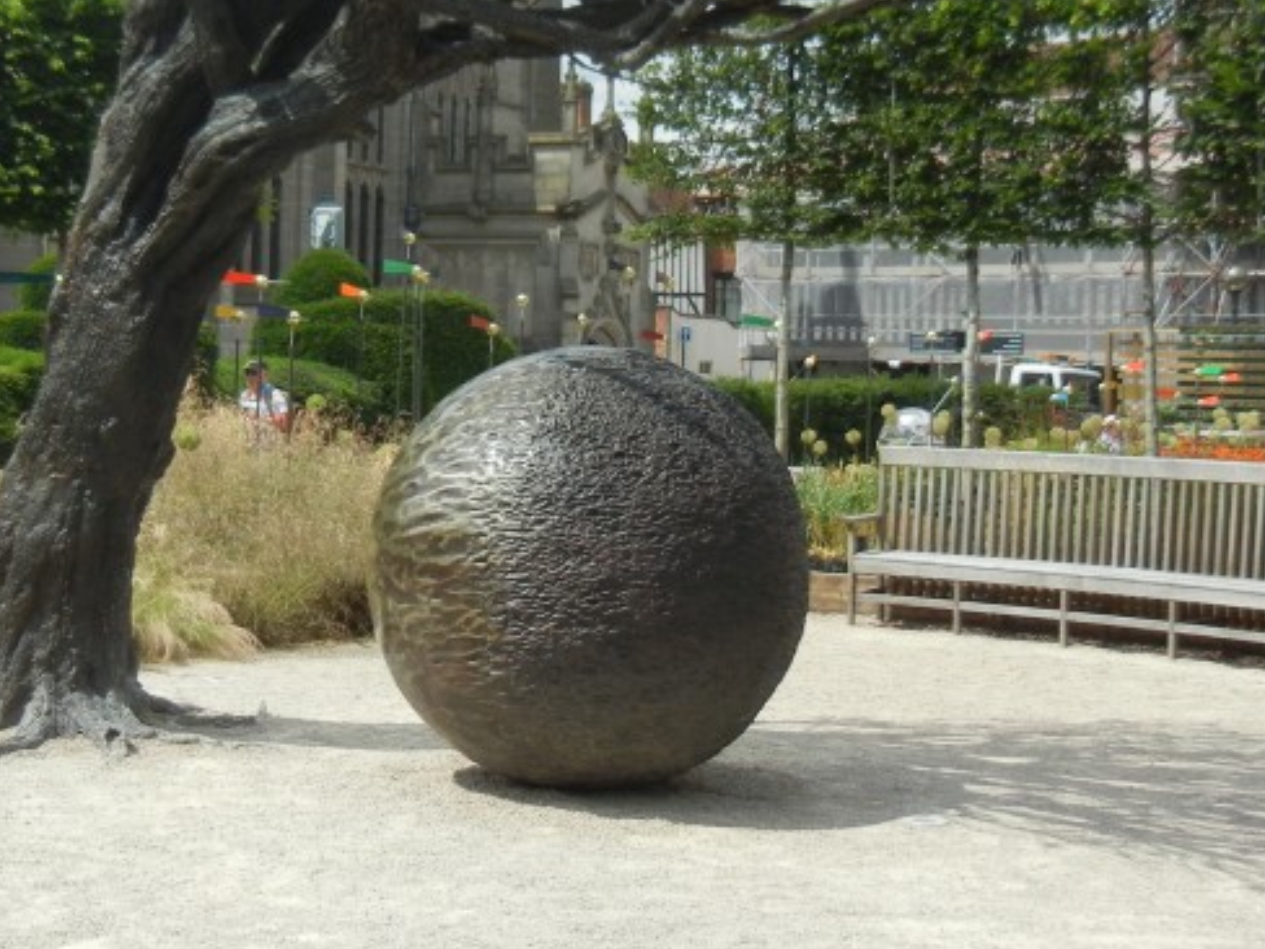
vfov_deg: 23.1
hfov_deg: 30.6
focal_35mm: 63
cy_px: 290
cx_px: 487
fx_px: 2302
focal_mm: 5.4
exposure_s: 1/328
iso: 160
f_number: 7
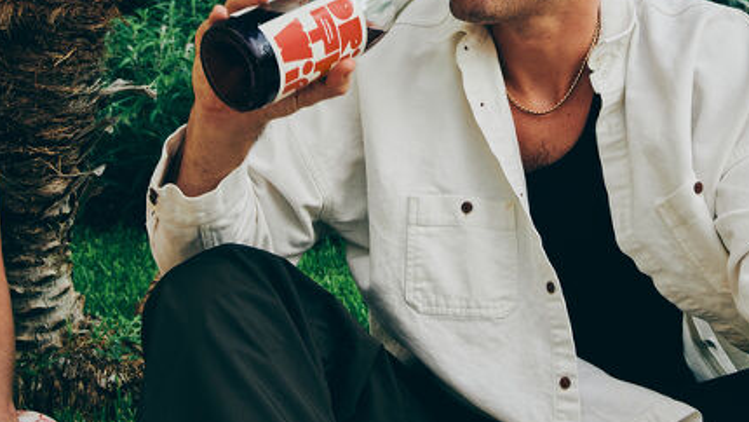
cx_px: 457
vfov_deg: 16.0
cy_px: -12
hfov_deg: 28.5
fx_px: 1470
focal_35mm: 74
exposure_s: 1/200
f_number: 8
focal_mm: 38
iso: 200
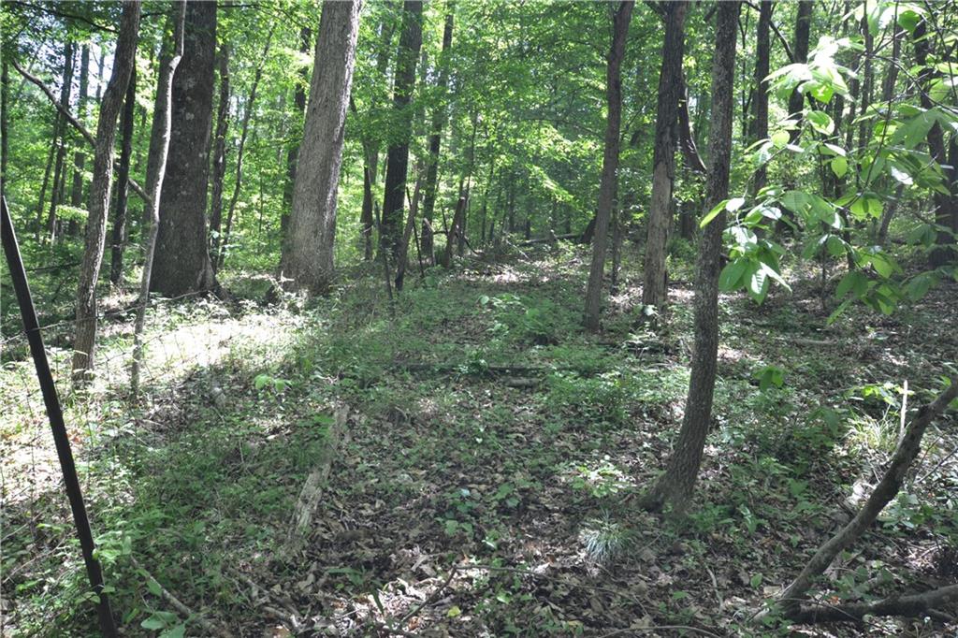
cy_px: 319
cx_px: 479
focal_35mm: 30
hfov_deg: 61.9
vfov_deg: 43.6
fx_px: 798
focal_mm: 20
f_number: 5.6
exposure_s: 1/60
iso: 500
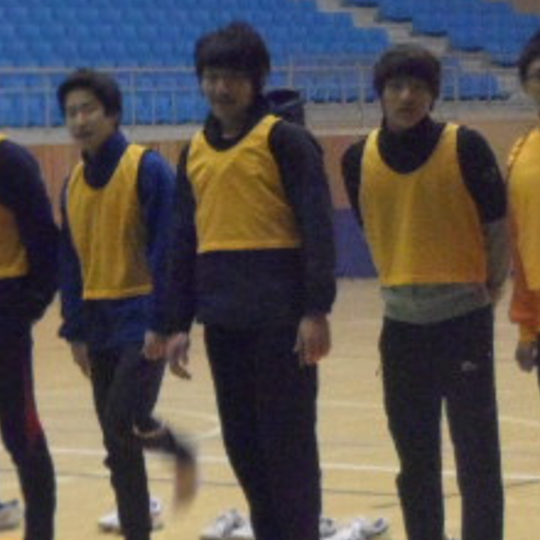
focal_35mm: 173
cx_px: 491
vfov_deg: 10.1
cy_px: 322
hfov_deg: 10.1
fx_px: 3053
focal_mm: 7.8
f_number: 4.2
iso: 480
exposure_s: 1/20
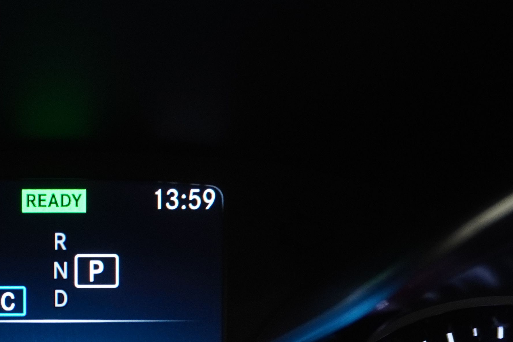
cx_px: 54
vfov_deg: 11.0
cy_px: 487
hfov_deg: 16.7
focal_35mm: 121
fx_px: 1724
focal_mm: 24
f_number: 4.5
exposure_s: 1/40
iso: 800
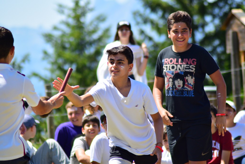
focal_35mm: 315
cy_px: 82
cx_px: 122
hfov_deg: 6.5
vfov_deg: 4.4
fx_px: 2144
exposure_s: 1/1250
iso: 320
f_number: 4.8
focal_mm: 210
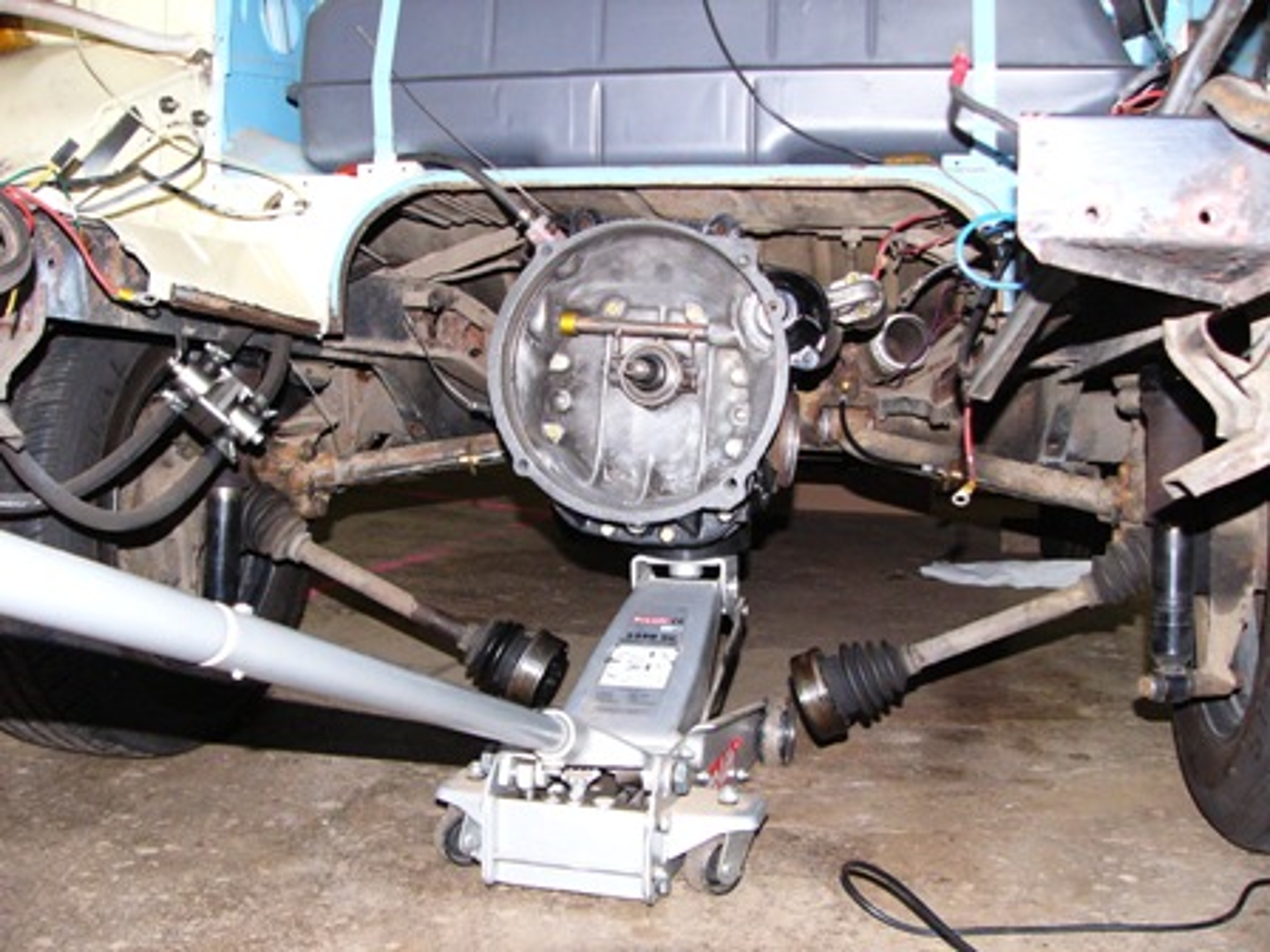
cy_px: 476
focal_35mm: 36
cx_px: 635
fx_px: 1321
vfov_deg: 39.7
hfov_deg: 51.4
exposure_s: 1/60
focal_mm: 6
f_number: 2.8
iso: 300
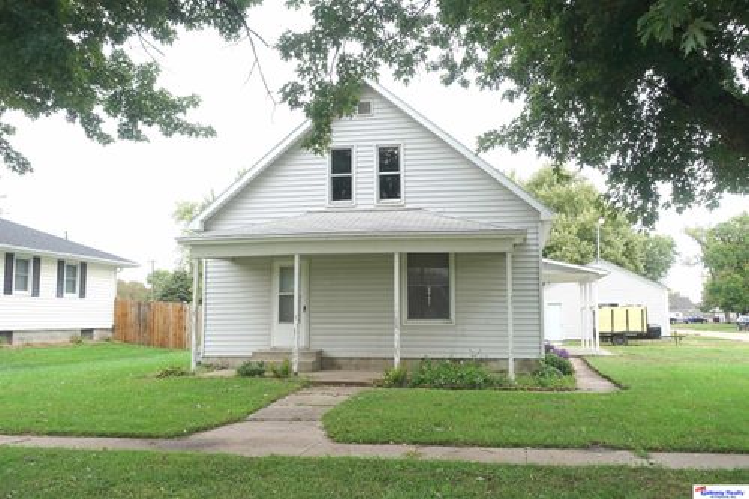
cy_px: 250
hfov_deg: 54.5
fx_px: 728
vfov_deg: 37.8
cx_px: 374
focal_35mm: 35
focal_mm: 12.81
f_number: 4
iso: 125
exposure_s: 1/100
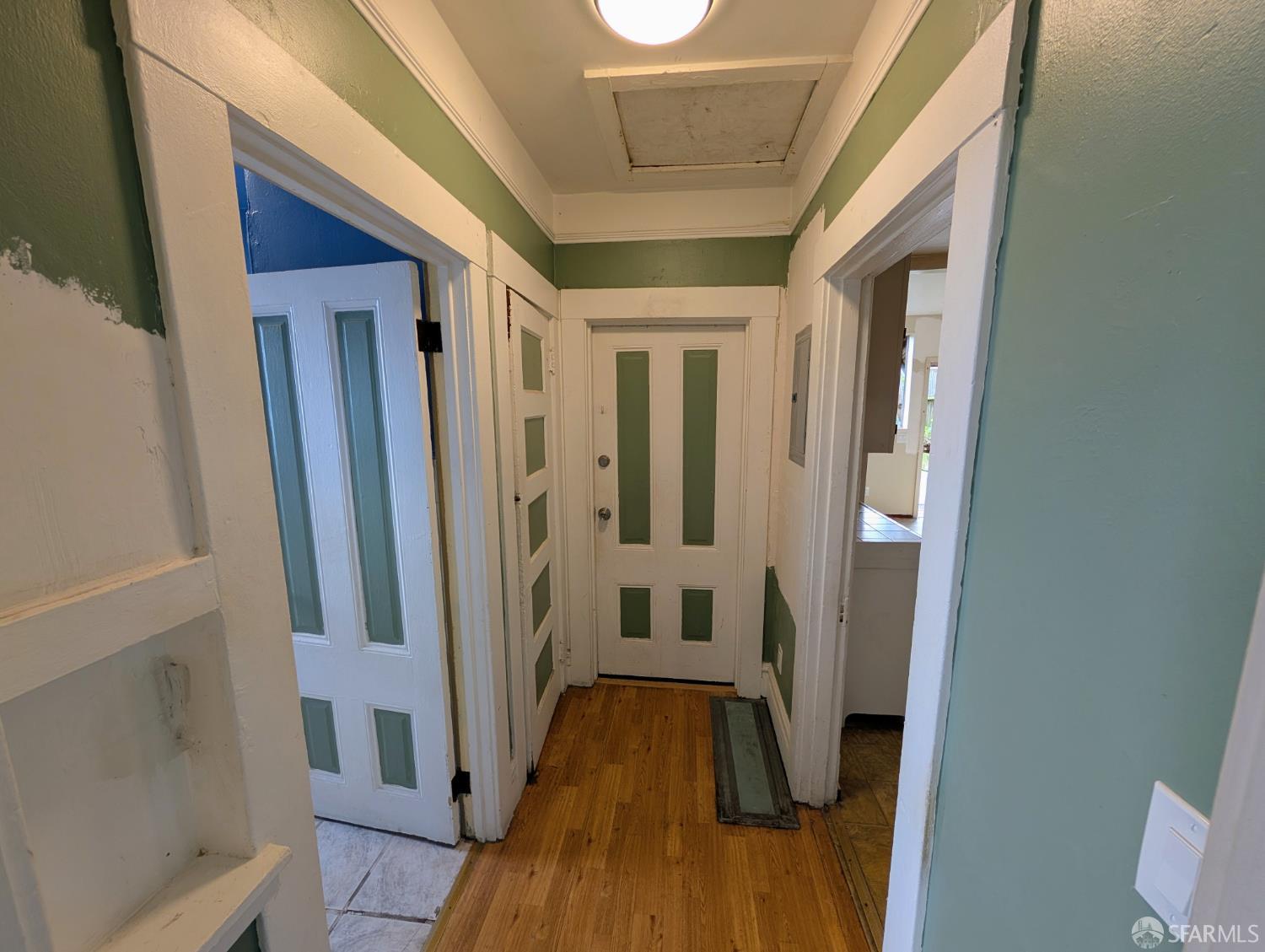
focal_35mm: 12
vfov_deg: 94.6
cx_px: 632
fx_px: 439
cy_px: 476
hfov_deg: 110.5
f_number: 1.7
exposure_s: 1/60
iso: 45
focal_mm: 2.02
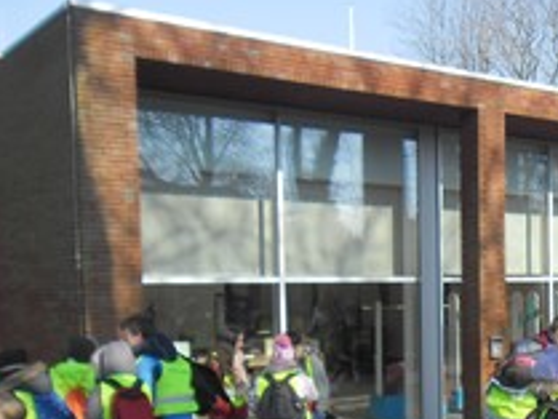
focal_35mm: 58
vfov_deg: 24.7
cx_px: 593
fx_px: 935
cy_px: 352
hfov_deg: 30.2
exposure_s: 1/412
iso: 80
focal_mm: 4.9
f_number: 3.5
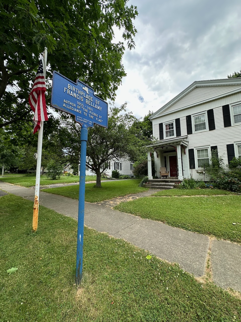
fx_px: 130
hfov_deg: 85.7
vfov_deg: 102.1
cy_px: 161
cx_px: 120
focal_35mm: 14
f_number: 2.2
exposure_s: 1/424
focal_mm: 2.22
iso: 40
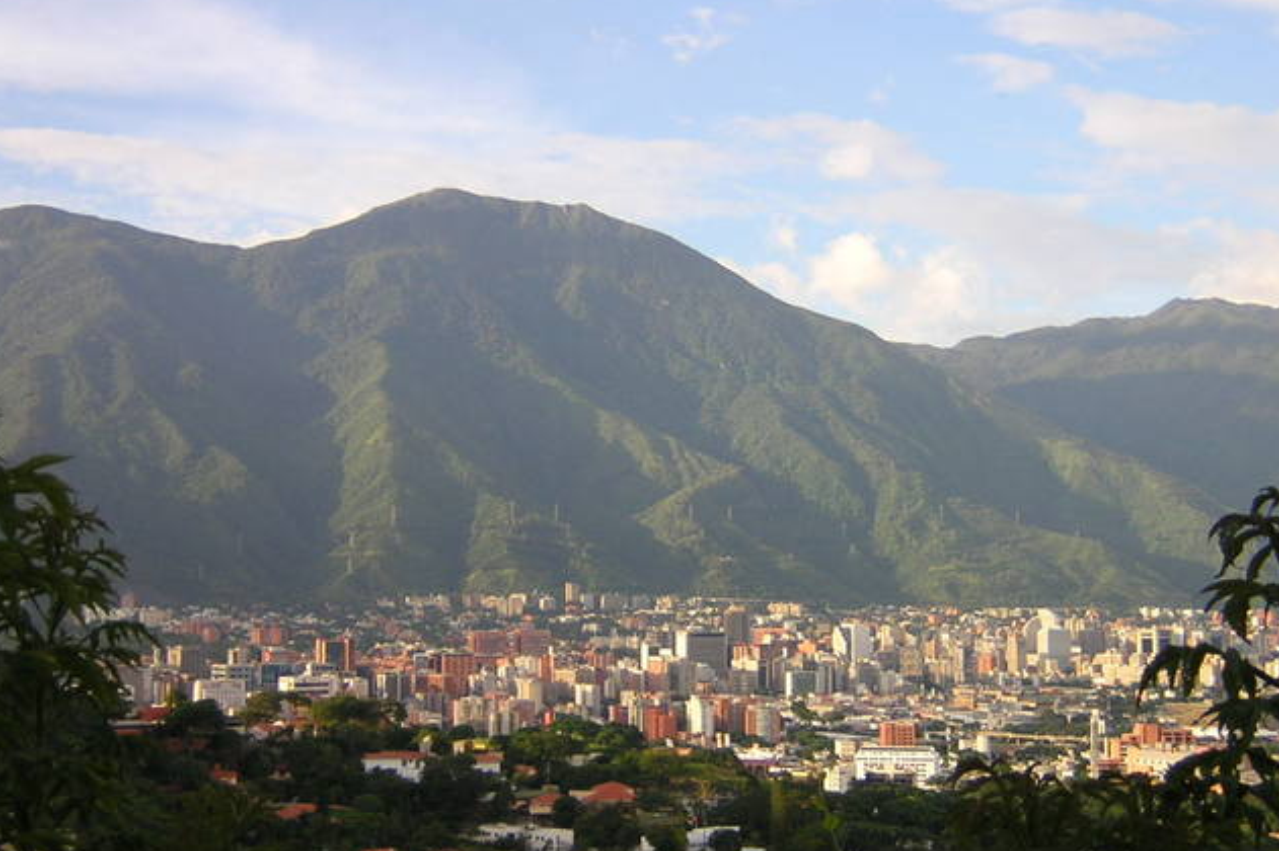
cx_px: 636
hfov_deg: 35.1
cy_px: 423
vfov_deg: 23.8
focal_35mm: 57
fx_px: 2024
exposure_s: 1/250
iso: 100
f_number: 3.2
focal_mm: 7.1
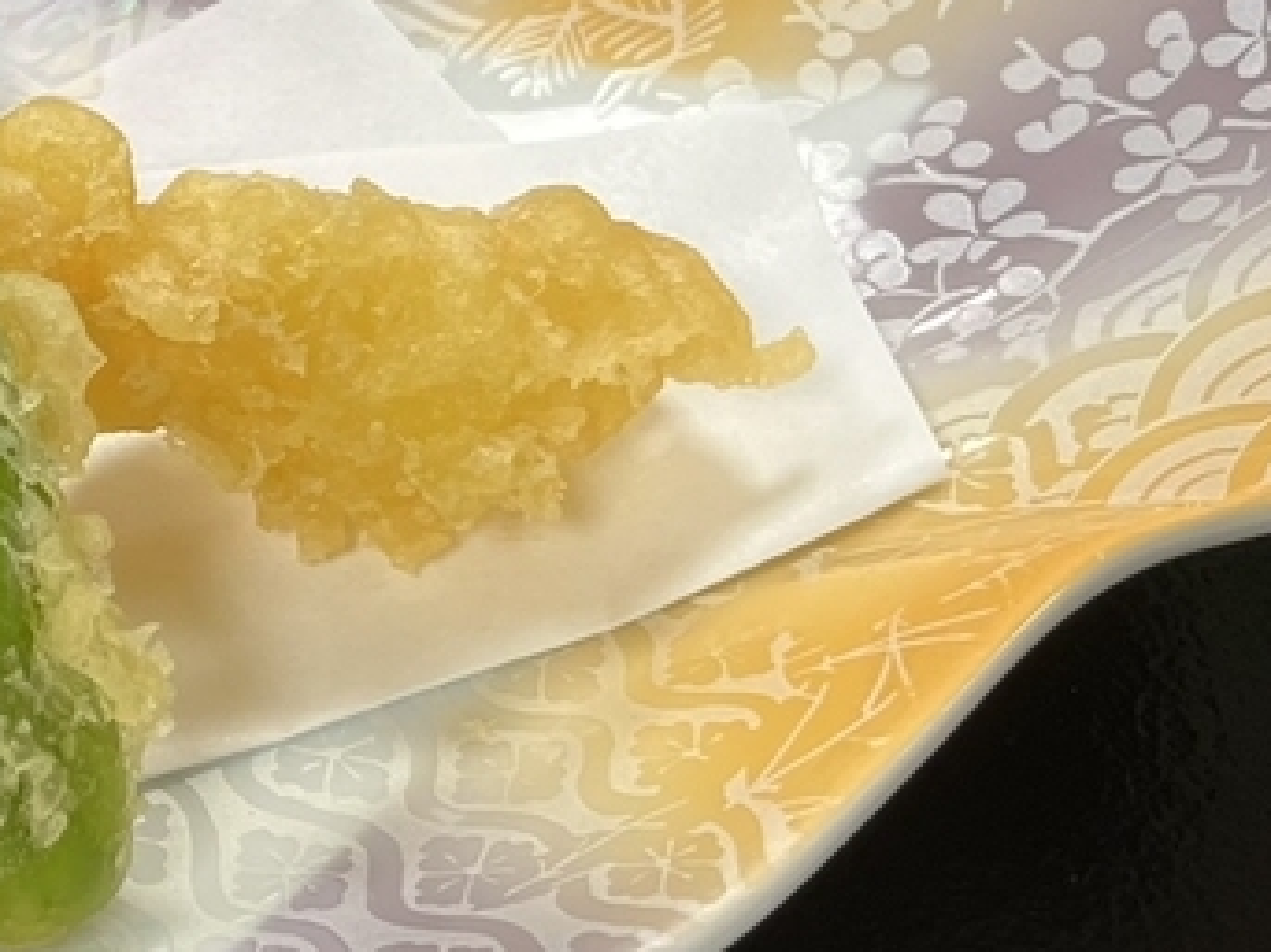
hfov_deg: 20.3
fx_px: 3340
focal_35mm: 91
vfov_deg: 16.1
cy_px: 226
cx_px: -208
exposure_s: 1/100
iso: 100
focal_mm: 5.1
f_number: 1.6
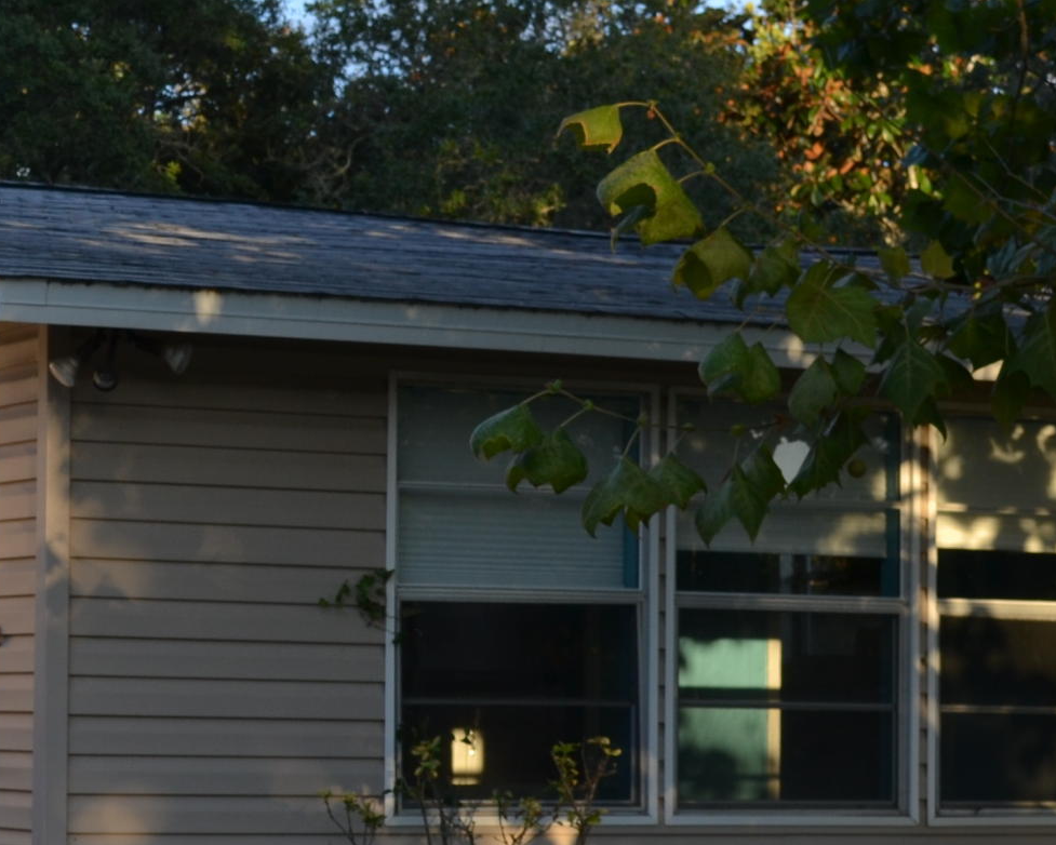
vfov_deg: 12.7
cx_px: 157
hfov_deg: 15.7
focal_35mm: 121
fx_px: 3782
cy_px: 561
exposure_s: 1/125
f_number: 5.6
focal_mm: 28
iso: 100
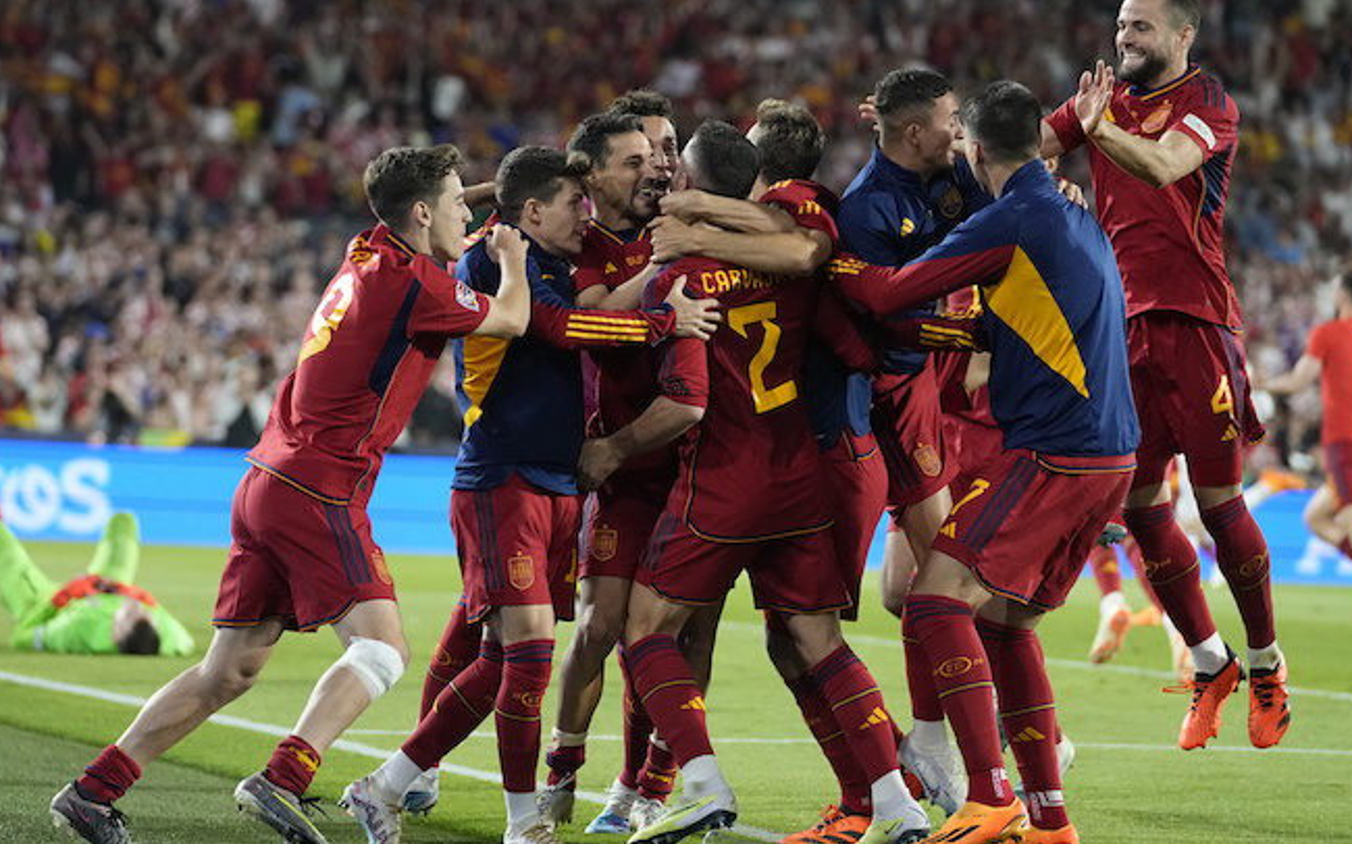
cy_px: 433
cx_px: 680
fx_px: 5342
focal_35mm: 145
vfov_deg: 9.0
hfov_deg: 14.4
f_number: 2.8
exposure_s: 1/1600
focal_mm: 132
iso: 4000
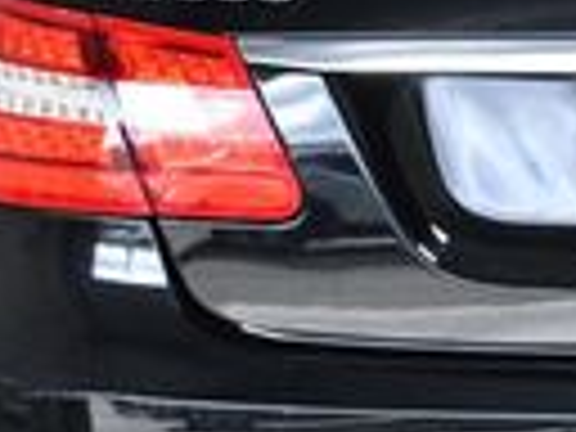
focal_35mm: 173
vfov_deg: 8.5
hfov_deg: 11.1
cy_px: -32
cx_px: 752
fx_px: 2879
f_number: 10
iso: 2500
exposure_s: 1/400
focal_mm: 24
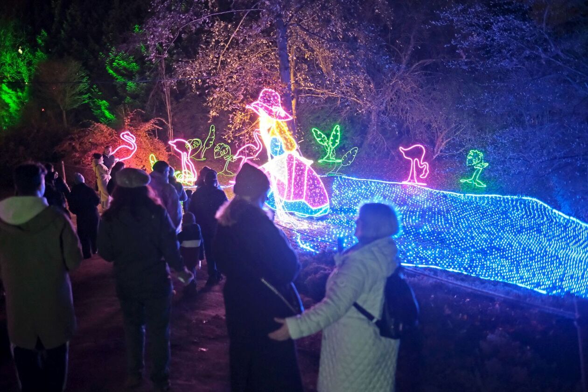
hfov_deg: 54.4
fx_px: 572
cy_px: 196
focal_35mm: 35
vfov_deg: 37.9
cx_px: 294
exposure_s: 1/160
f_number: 1.4
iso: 3200
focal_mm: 23
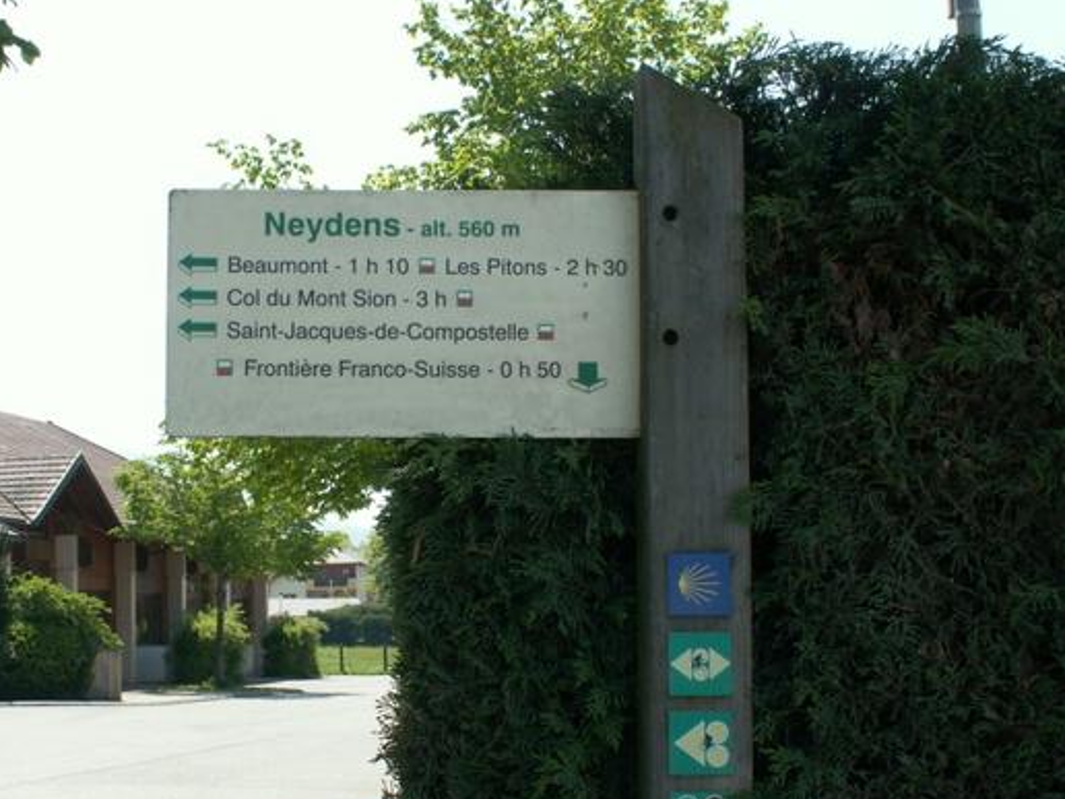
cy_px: 427
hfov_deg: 31.2
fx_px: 1907
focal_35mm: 62
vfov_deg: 23.6
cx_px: 458
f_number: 5.6
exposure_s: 1/125
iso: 50
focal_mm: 8.25
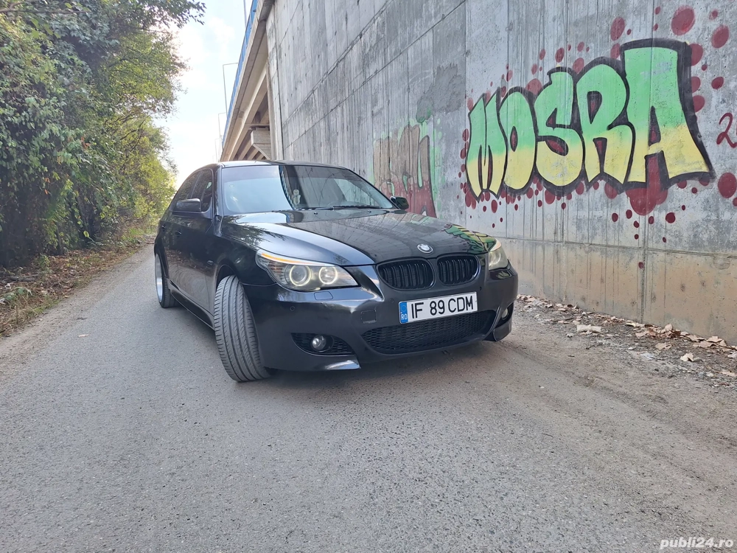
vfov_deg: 58.9
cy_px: 276
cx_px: 368
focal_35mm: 23
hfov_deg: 73.9
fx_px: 490
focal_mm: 5.54
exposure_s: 1/207
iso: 40
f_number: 1.8
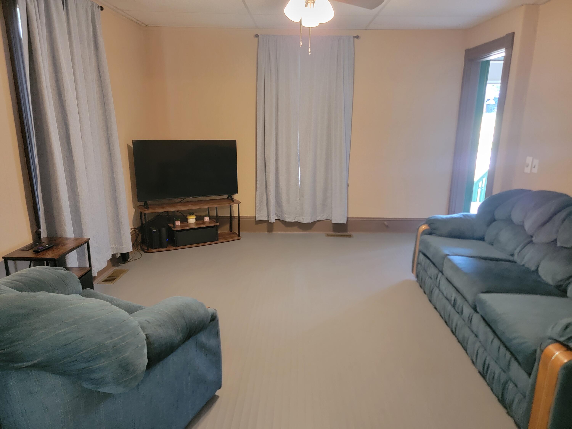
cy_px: 214
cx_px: 286
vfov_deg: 56.8
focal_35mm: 24
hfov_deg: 71.6
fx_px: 397
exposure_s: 1/40
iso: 640
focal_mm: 6.7
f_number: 1.8
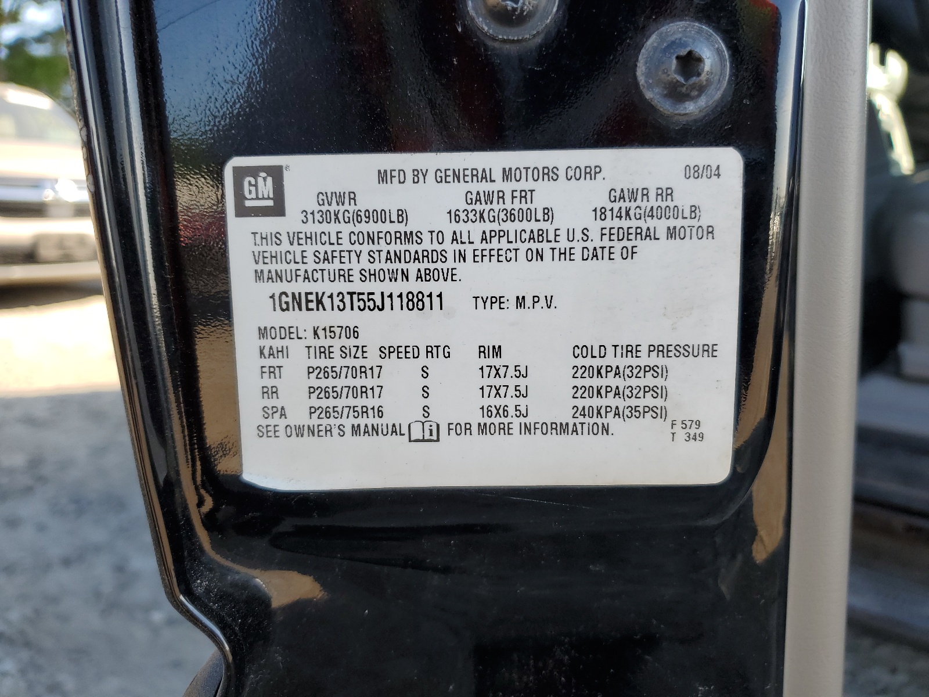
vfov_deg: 53.1
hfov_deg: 67.3
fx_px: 698
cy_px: 348
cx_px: 464
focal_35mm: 26
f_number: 1.5
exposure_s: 1/455
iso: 50
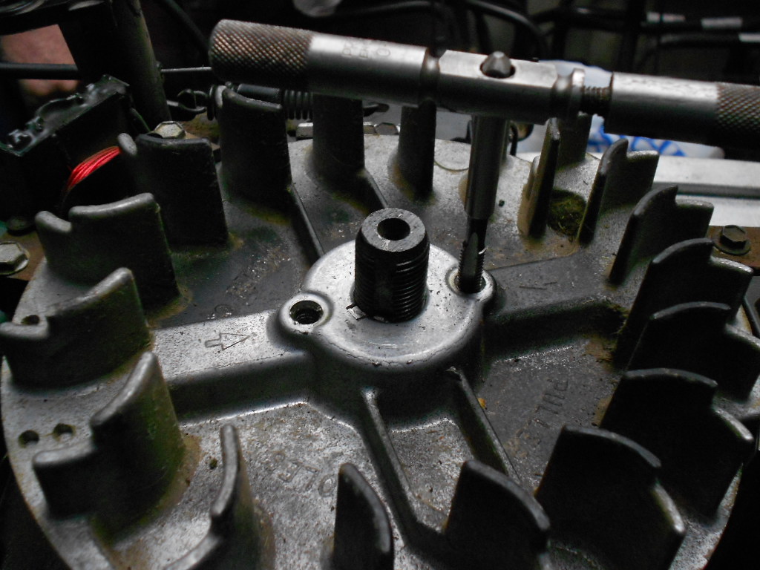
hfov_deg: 50.1
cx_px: 380
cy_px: 285
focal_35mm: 37
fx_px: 812
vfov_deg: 38.7
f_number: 3.9
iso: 400
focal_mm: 6.7
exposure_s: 1/25
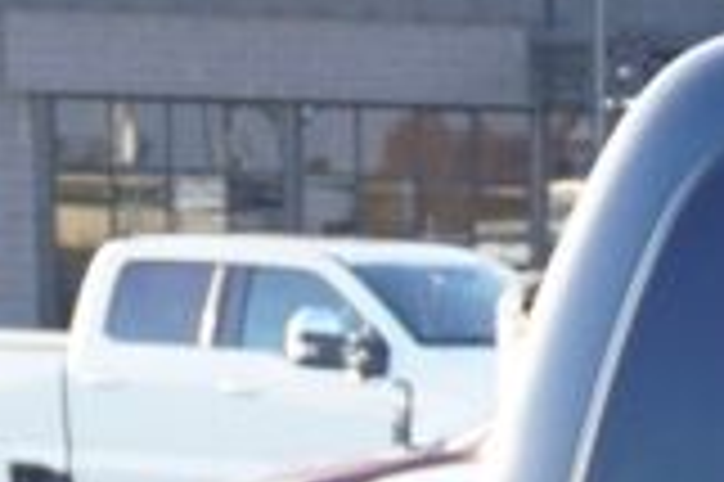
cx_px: 1363
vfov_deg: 5.5
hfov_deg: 8.3
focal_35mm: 239
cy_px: 1284
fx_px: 4805
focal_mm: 25
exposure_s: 1/80
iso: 100
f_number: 5
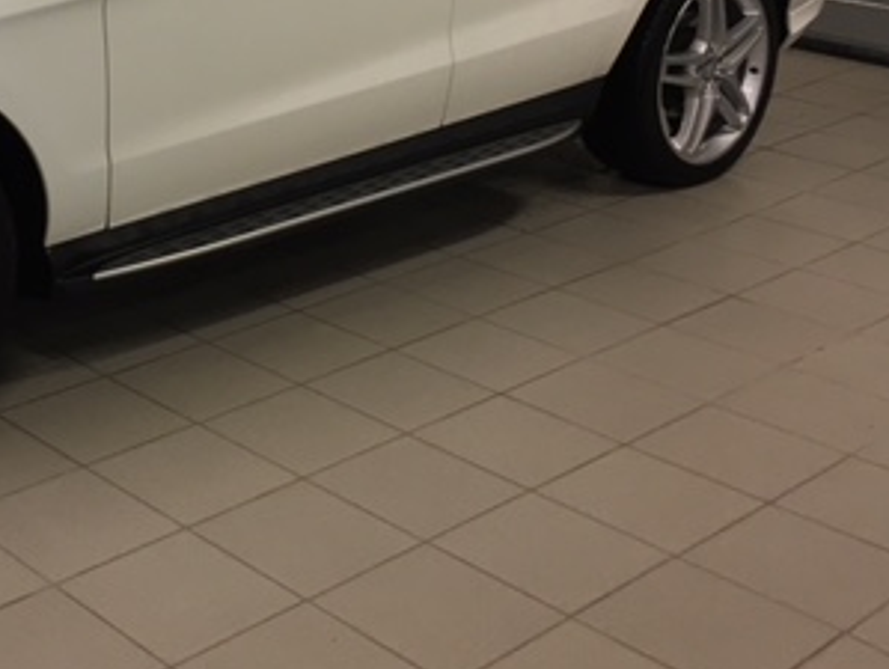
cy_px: 21
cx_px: 89
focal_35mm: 62
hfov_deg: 29.8
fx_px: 1594
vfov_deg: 22.9
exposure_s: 1/33
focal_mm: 4.15
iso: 80
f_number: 2.2
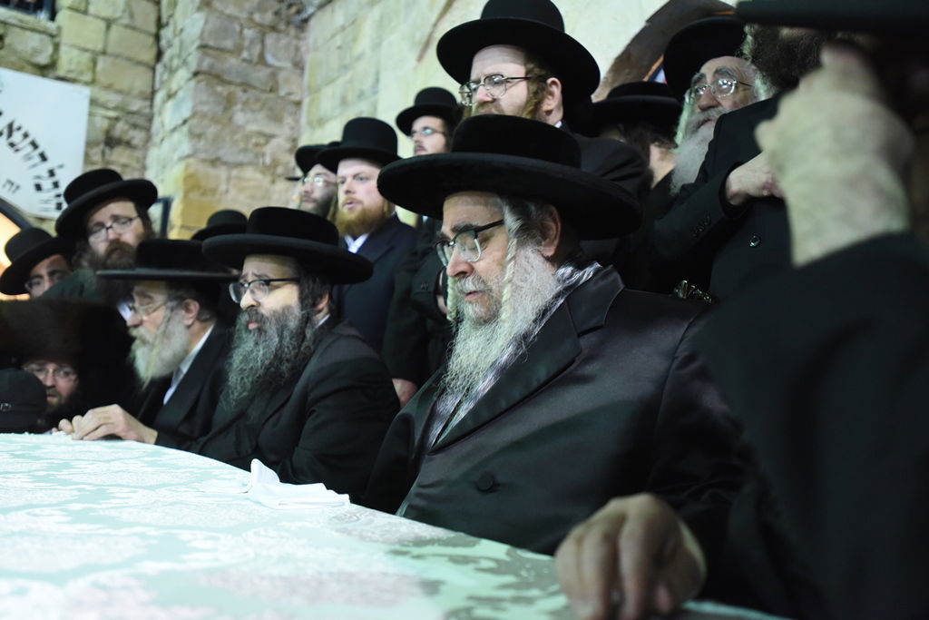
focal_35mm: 35
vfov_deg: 37.9
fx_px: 903
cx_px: 464
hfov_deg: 54.4
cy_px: 310
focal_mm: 35
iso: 4000
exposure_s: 1/60
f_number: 2.8
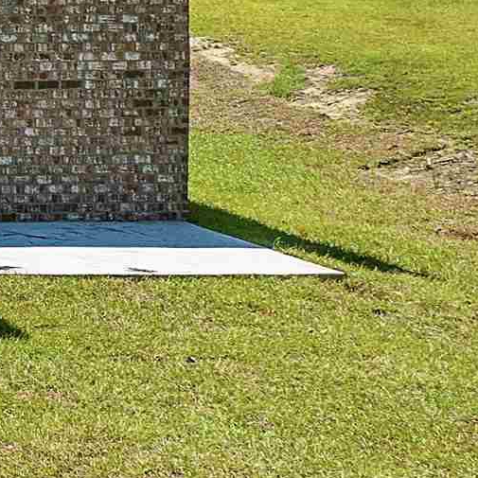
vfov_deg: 13.3
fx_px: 2015
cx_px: -907
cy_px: -49
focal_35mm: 129
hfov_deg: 10.3
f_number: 2.8
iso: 150
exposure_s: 1/2000
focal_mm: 12.29
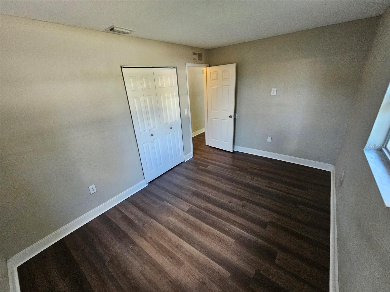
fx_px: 146
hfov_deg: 106.2
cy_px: 146
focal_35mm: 13
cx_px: 195
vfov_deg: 89.9
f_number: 2.2
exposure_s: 1/100
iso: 400
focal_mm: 2.2
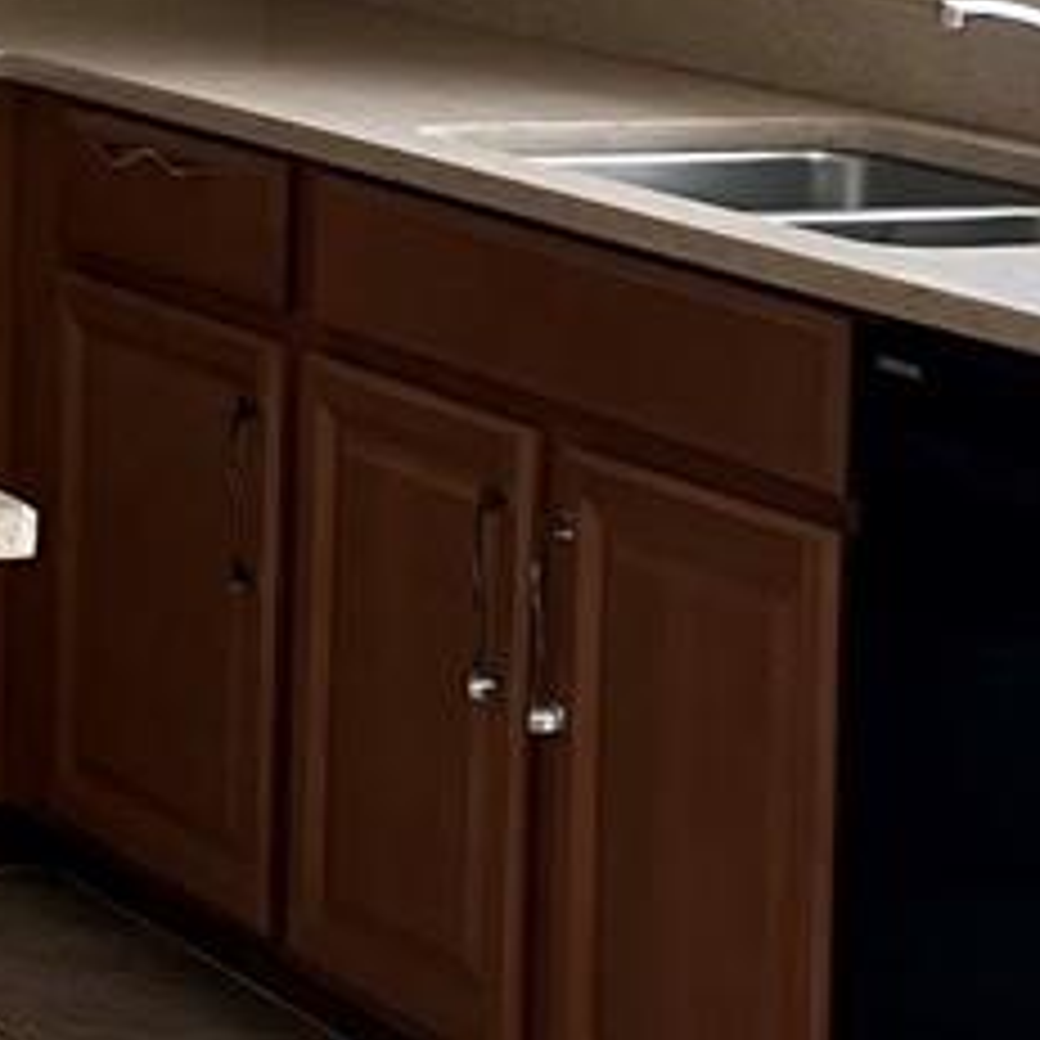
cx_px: -1040
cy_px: -72
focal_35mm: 159
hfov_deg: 10.2
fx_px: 5405
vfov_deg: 10.9
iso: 80
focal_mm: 5.7
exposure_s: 1/121
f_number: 1.5
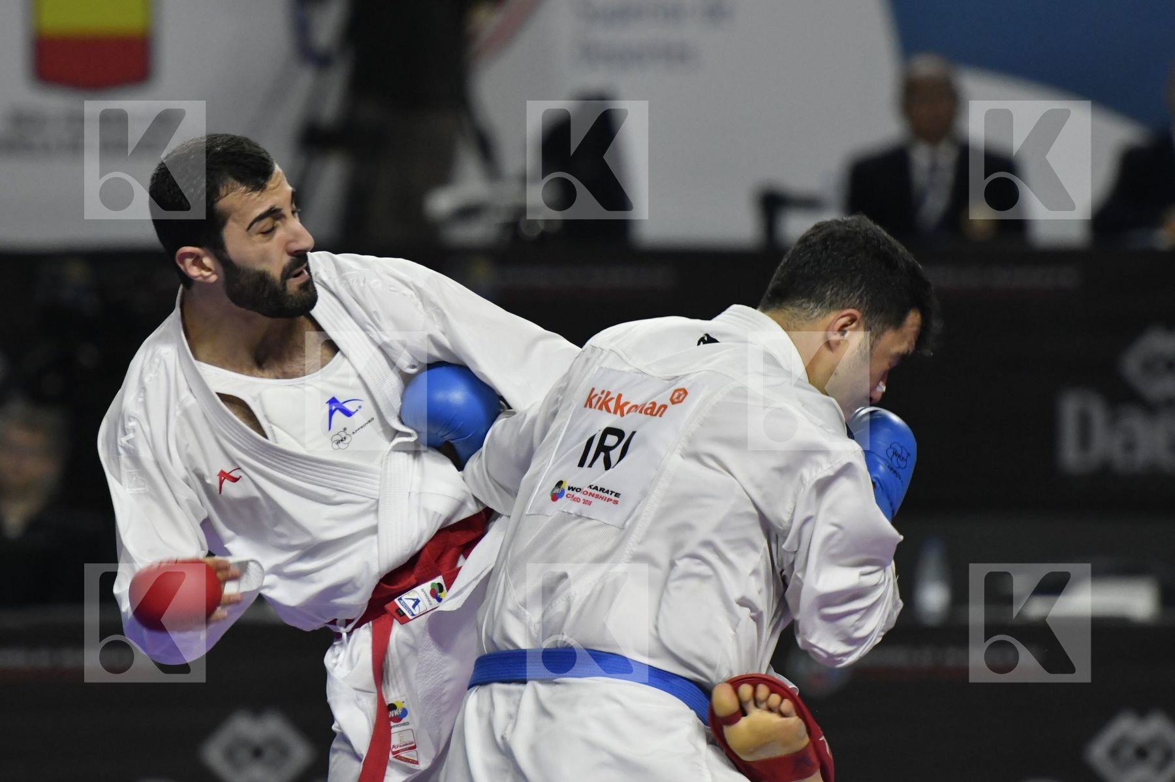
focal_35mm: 420
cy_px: 391
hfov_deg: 4.9
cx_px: 588
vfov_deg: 3.3
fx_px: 13700
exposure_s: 1/1000
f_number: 4
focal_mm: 280
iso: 2000
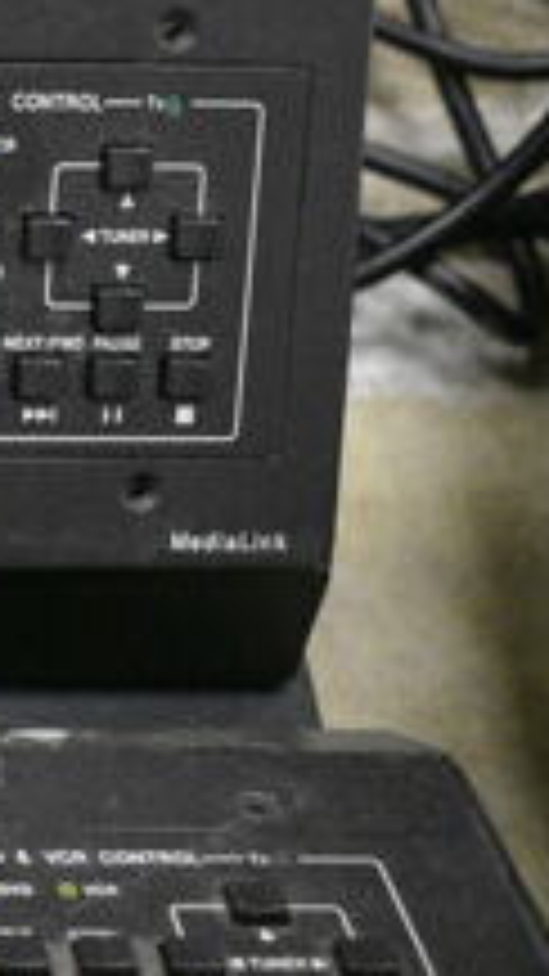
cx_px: -706
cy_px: 184
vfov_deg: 20.8
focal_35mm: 101
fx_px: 2627
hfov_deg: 10.5
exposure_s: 1/125
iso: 4000
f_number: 3.8
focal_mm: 23
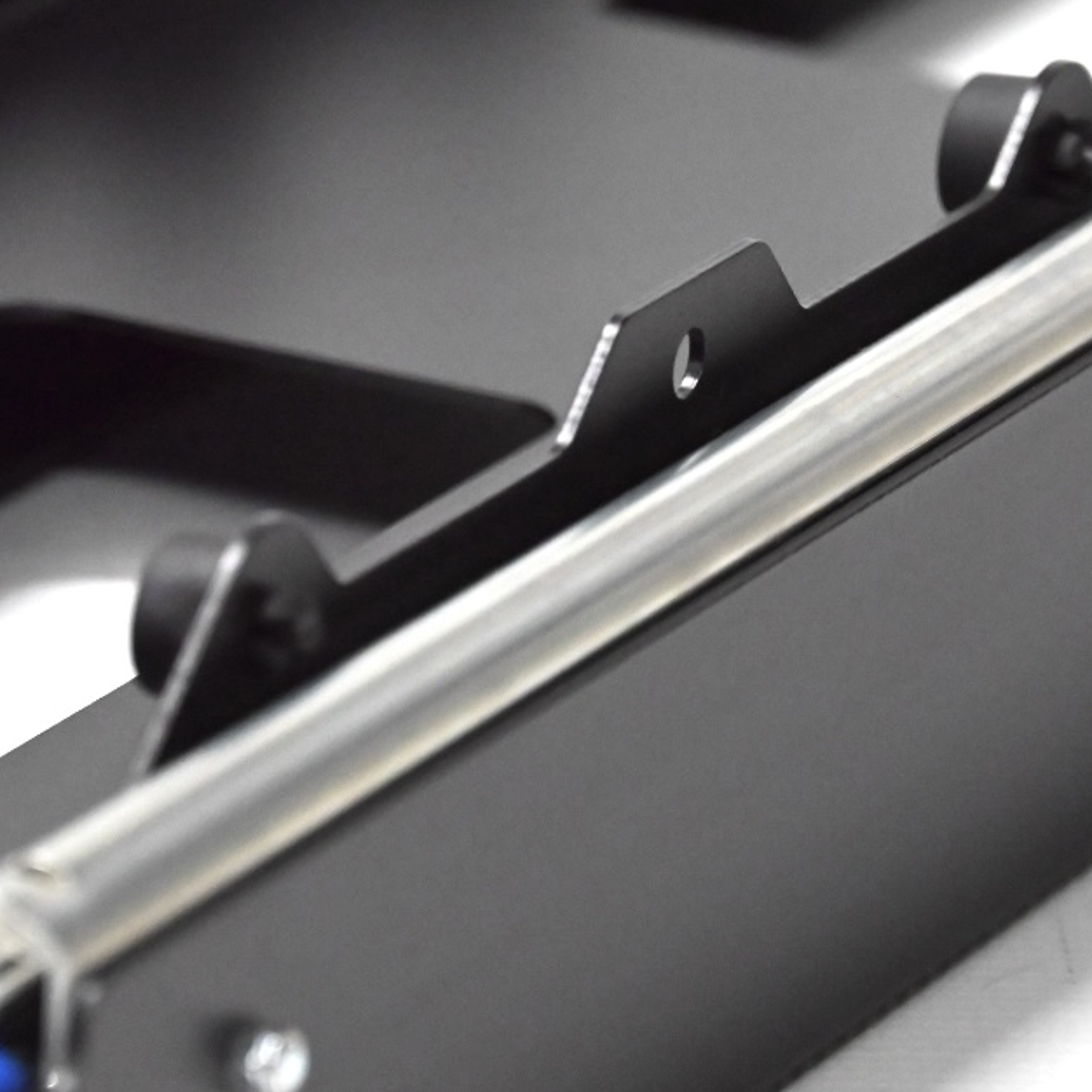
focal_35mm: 319
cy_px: 309
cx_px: 630
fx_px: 11385
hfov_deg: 5.5
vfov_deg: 5.5
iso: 7200
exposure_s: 1/125
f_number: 6.3
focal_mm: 145
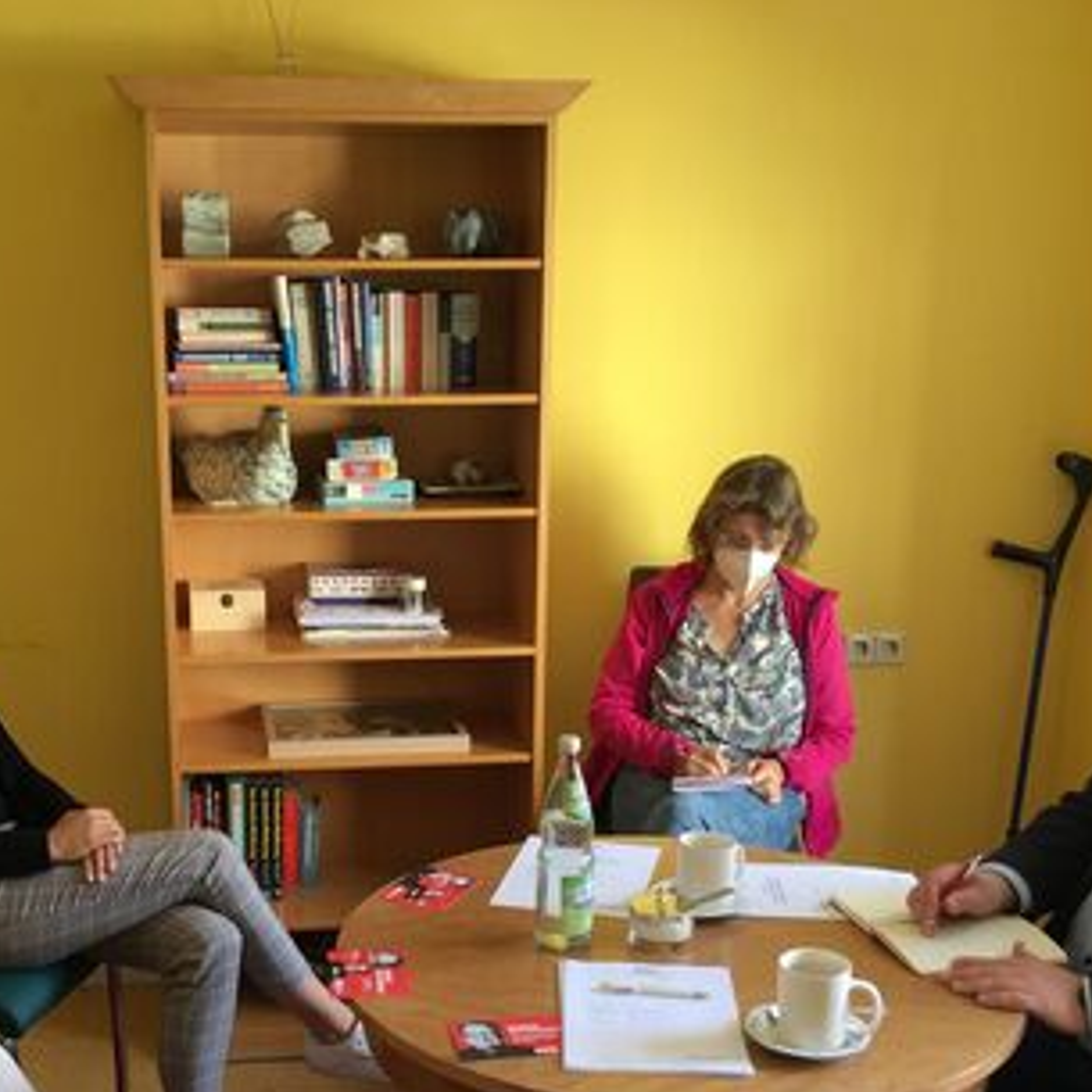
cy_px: 712
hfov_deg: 35.8
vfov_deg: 35.8
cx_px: 390
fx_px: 1677
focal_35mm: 47
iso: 50
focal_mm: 4.15
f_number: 2.2
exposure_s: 1/33
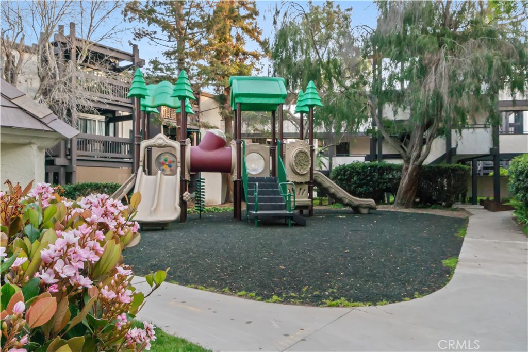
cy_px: 176
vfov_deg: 47.9
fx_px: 396
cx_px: 264
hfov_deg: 67.4
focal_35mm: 27
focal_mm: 18
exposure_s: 1/125
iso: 800
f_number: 14
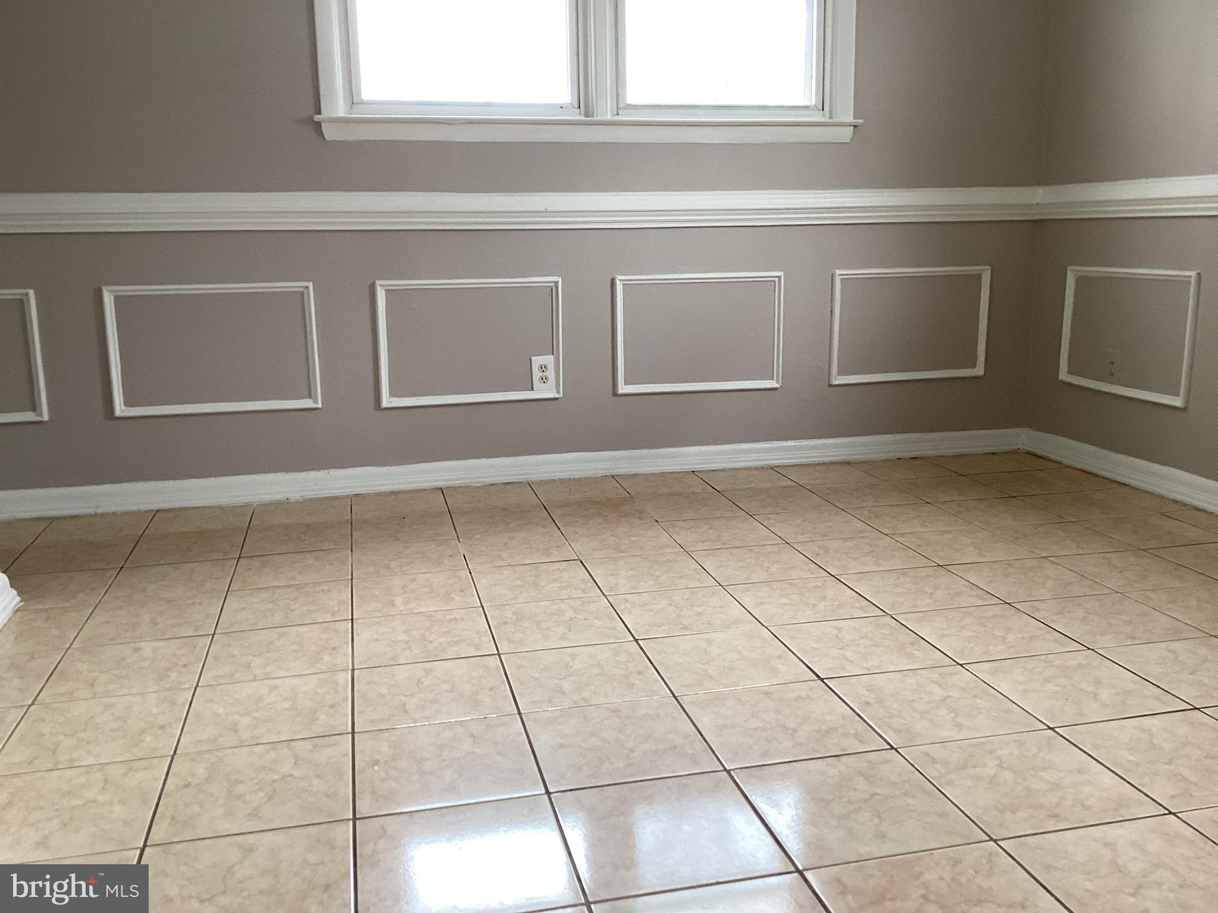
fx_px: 1091
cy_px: 456
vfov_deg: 45.4
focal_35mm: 31
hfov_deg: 58.4
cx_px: 609
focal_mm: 3.3
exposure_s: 1/50
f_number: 2.4
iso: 100
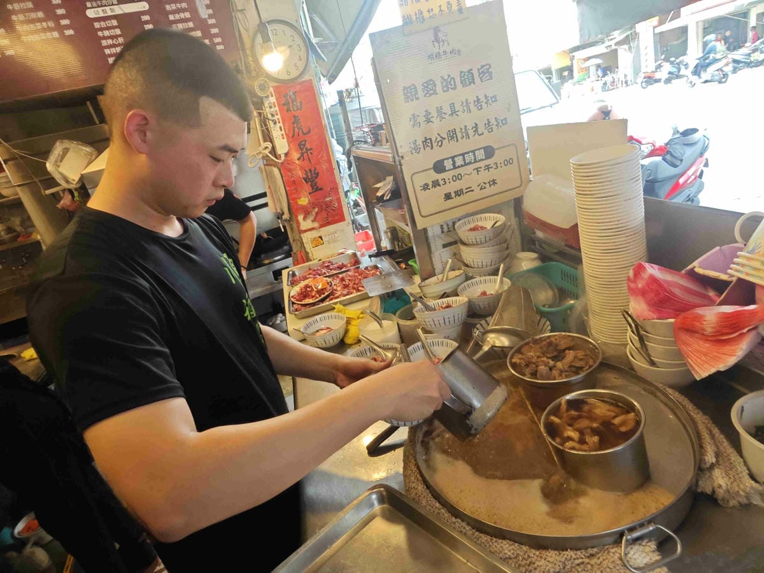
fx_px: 419
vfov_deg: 68.7
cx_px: 382
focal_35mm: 19
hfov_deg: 84.7
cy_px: 286
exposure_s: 1/120
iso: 80
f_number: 1.8
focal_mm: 2.03
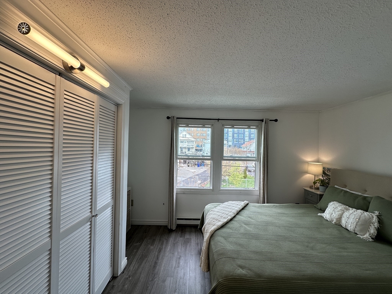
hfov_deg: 102.1
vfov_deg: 85.7
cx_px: 196
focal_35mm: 14
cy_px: 147
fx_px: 159
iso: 40
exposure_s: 1/173
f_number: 2.2
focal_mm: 2.22
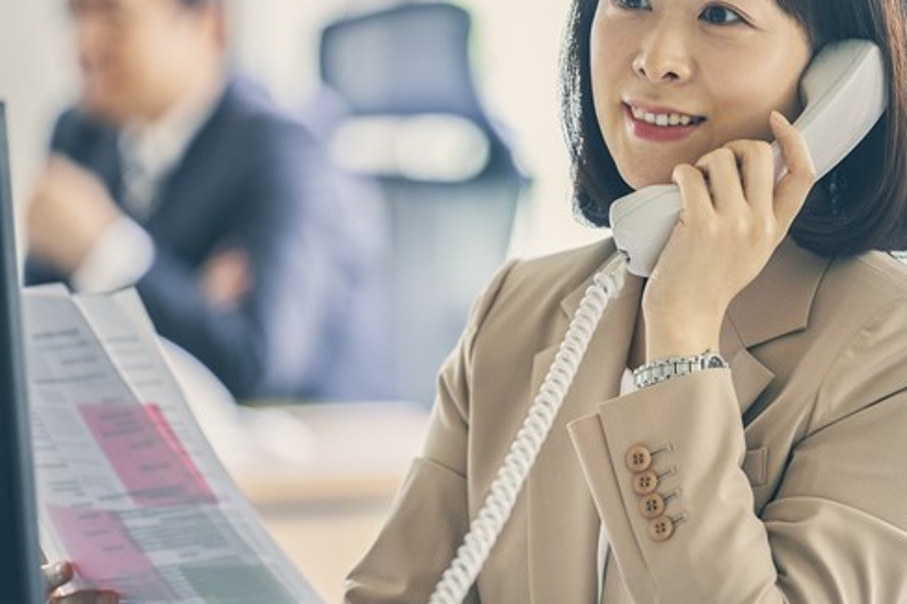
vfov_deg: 4.7
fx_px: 7429
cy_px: 275
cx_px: 565
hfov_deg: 7.0
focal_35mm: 295
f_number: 2.8
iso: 800
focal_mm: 200
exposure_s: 1/160
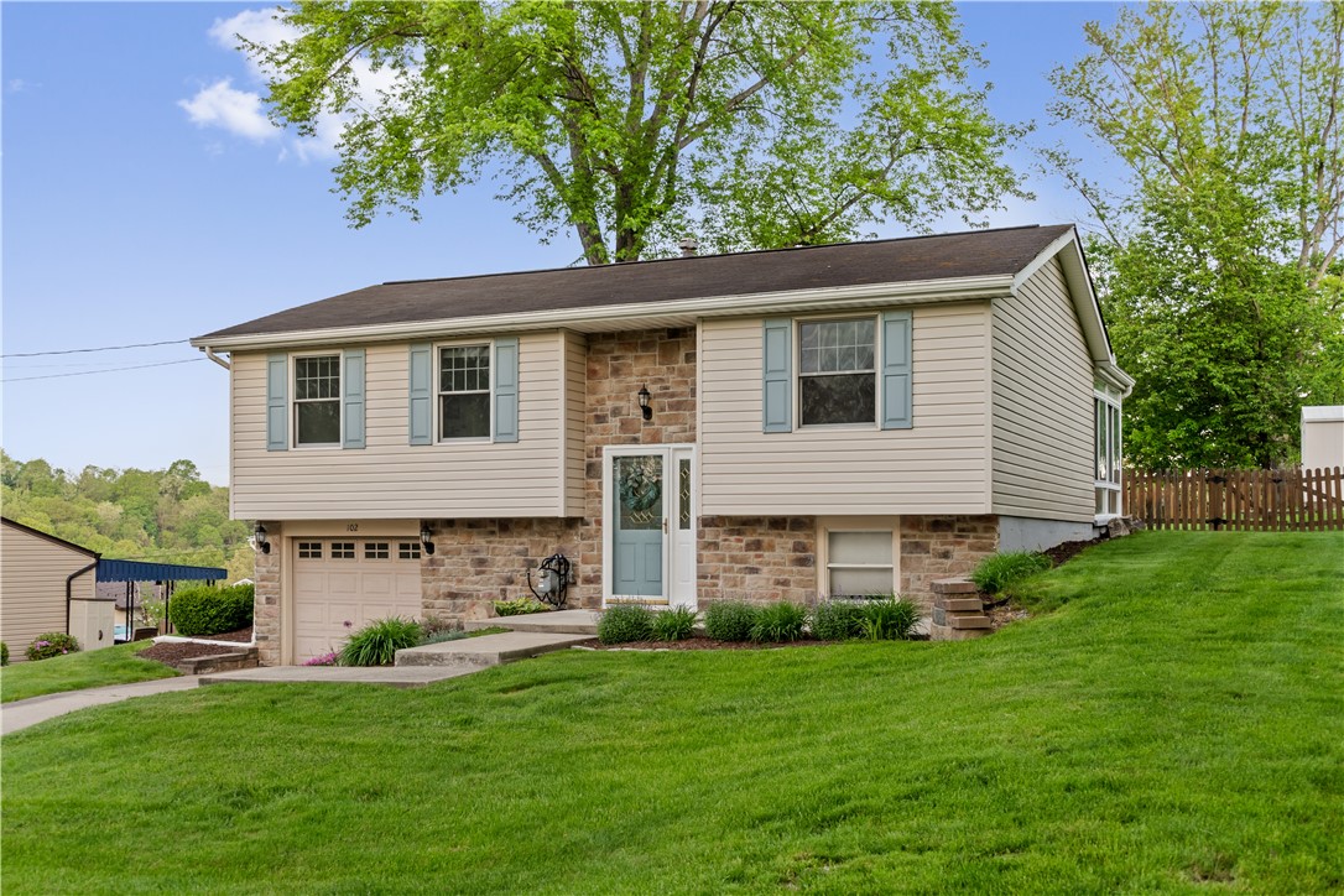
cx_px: 672
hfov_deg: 51.9
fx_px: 1381
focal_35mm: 37
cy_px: 448
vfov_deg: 35.9
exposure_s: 1/40
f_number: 5
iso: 160
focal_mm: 37
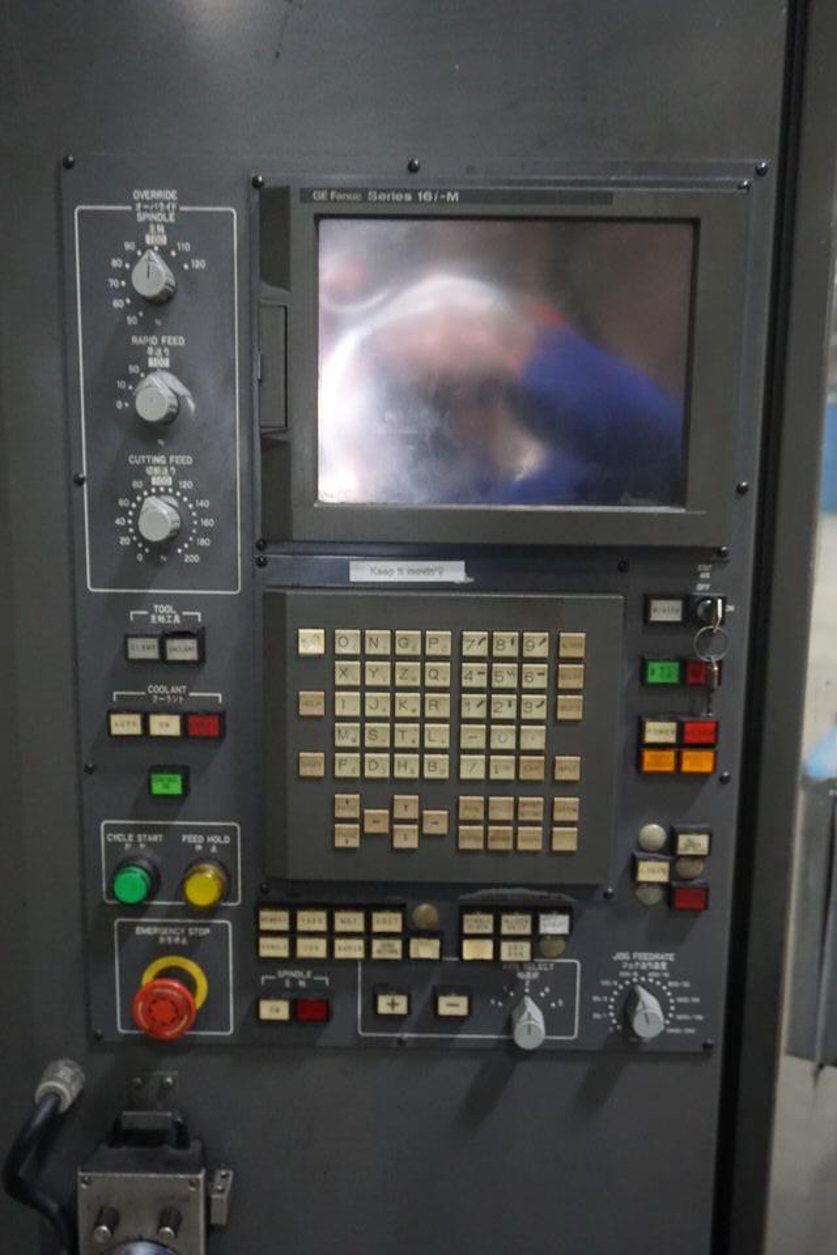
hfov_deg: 43.6
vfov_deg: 61.9
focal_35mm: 30
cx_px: 418
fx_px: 1046
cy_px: 628
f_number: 4
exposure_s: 1/50
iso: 3200
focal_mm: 20
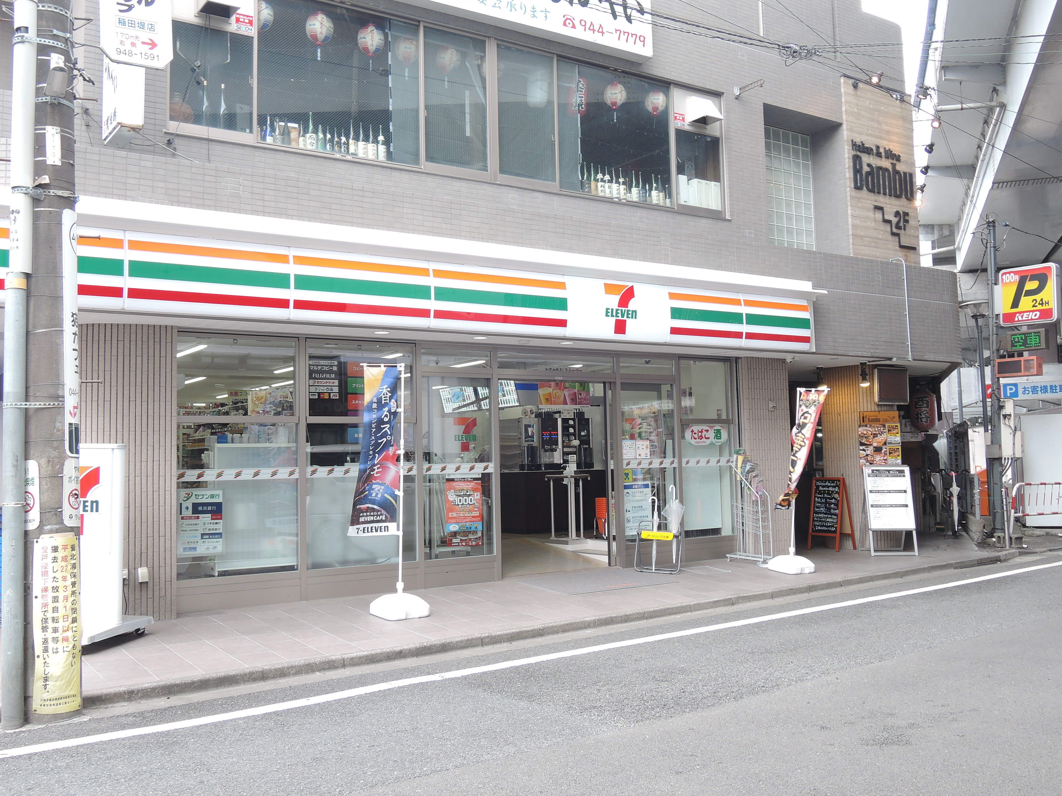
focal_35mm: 34
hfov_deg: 53.9
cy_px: 377
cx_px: 551
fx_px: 1043
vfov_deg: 41.8
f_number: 4
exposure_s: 1/30
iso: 80
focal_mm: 6.6
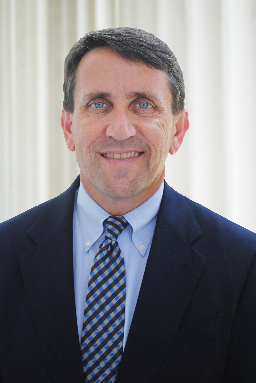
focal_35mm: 82
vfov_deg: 24.6
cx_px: 128
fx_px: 877
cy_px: 192
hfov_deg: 16.6
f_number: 6.3
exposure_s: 1/160
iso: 100
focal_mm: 55
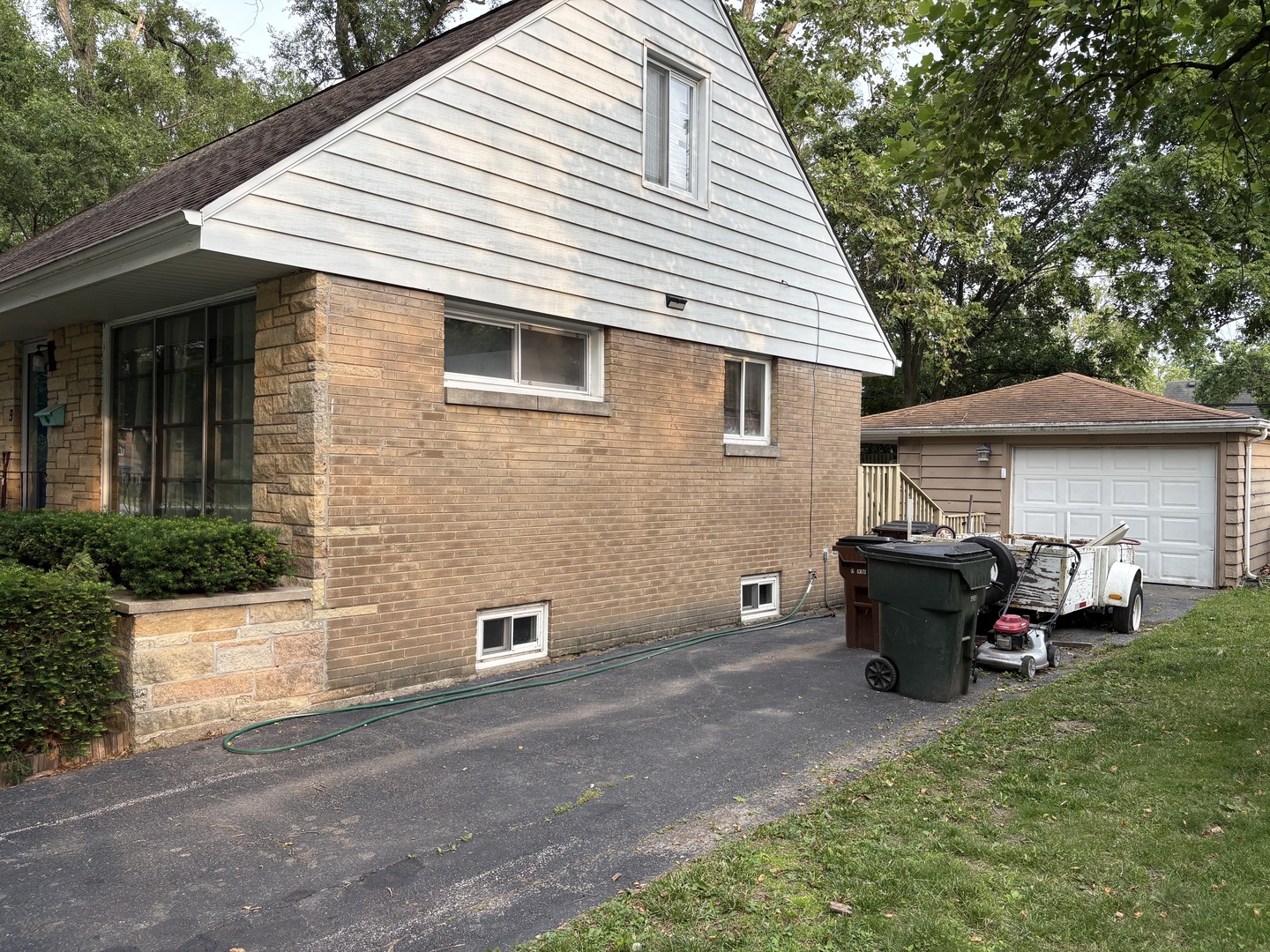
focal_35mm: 26
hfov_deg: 67.3
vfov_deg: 53.1
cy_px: 476
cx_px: 635
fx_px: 954
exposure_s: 1/325
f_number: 1.6
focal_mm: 5.96
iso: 40
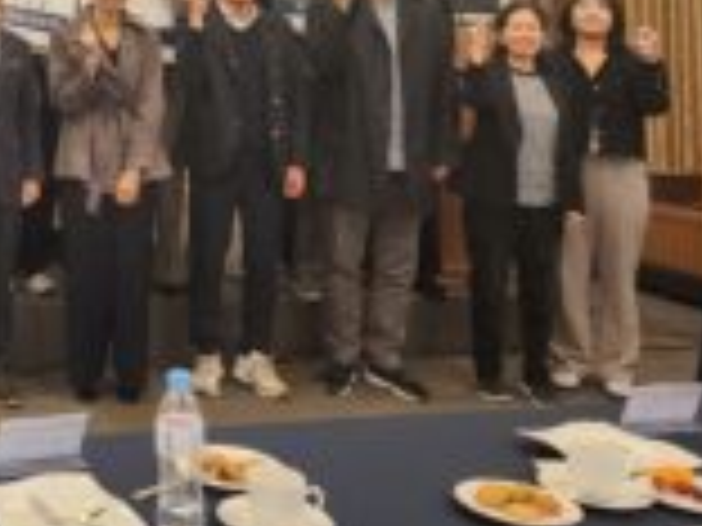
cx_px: -63
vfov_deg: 23.2
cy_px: -63
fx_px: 1196
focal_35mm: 59
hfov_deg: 29.6
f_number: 1.8
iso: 160
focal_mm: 6.4
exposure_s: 1/120
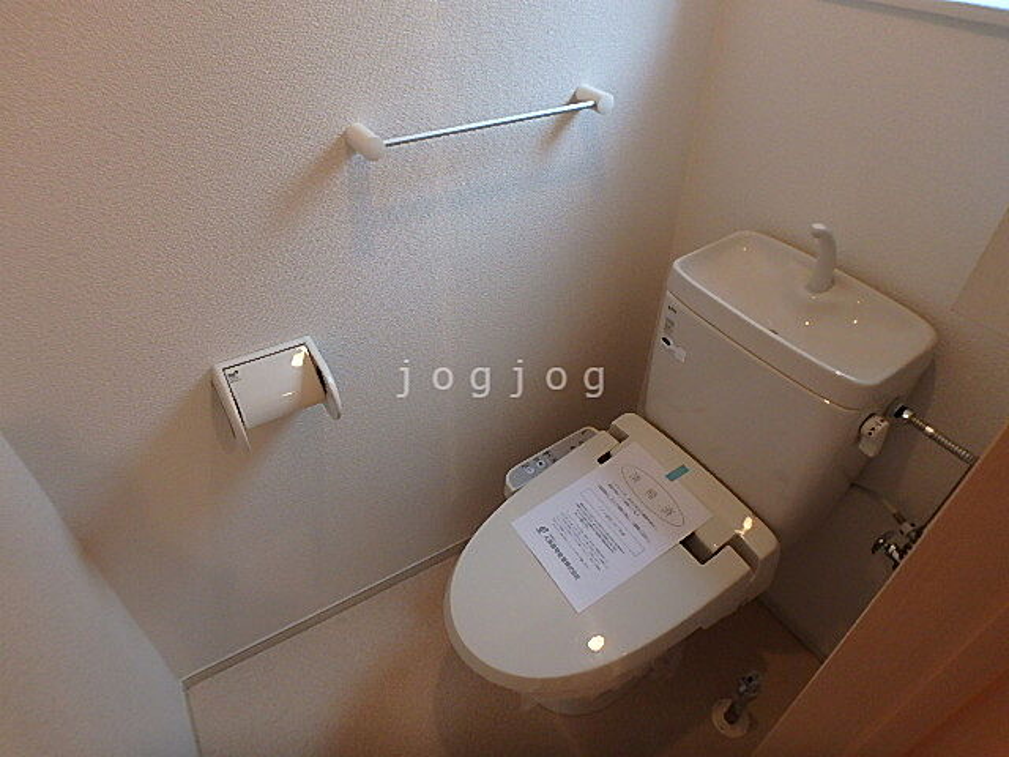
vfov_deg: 63.4
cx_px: 504
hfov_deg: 79.0
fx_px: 612
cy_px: 378
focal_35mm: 21
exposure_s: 1/30
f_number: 3.5
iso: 320
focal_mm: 3.7
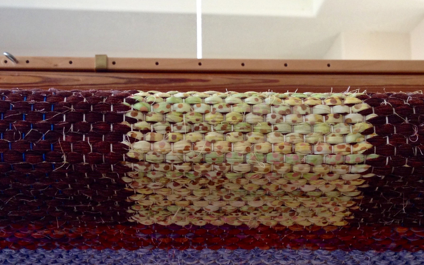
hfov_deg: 32.0
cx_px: 190
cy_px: 193
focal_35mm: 64
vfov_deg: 20.2
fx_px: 740
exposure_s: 1/20
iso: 80
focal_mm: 4.12
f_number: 2.4
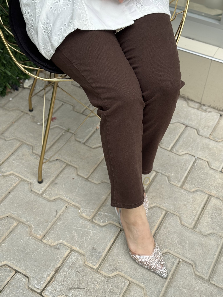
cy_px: 148
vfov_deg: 39.7
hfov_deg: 30.3
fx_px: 412
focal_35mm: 48
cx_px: 112
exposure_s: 1/1193
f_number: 1.78
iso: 64
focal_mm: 6.76
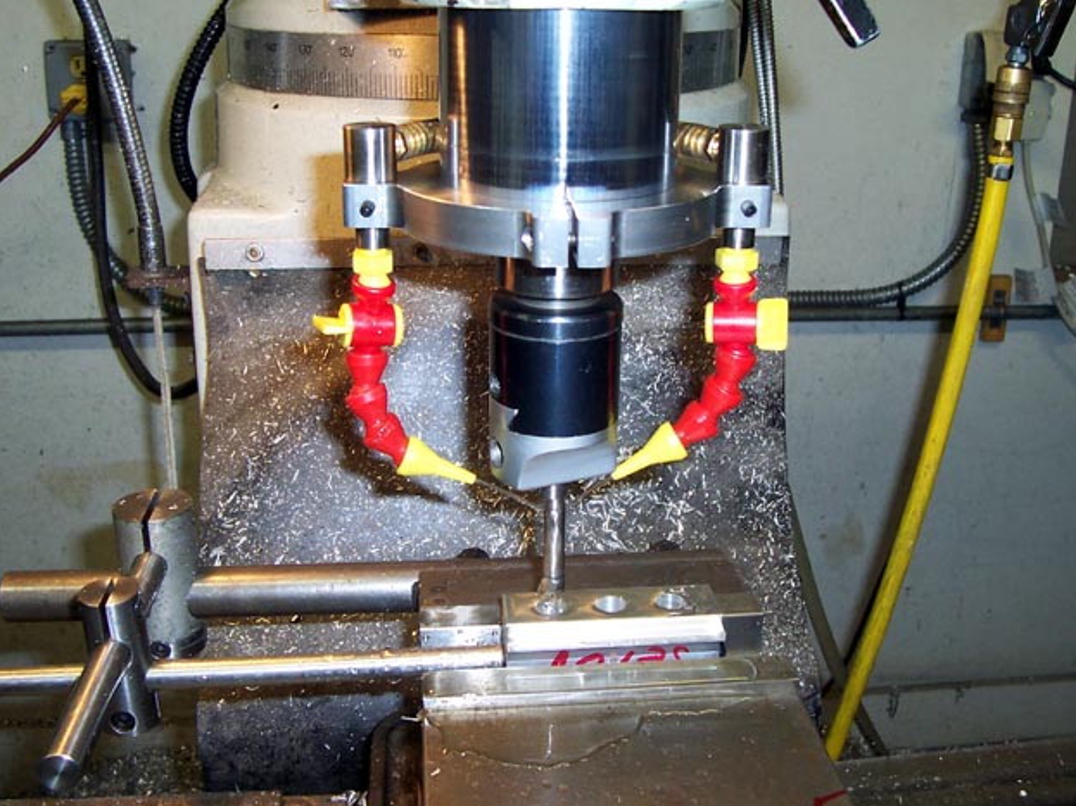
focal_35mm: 38
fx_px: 1181
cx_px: 551
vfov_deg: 37.7
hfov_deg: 49.0
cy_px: 400
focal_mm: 5.6
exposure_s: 1/60
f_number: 2.8
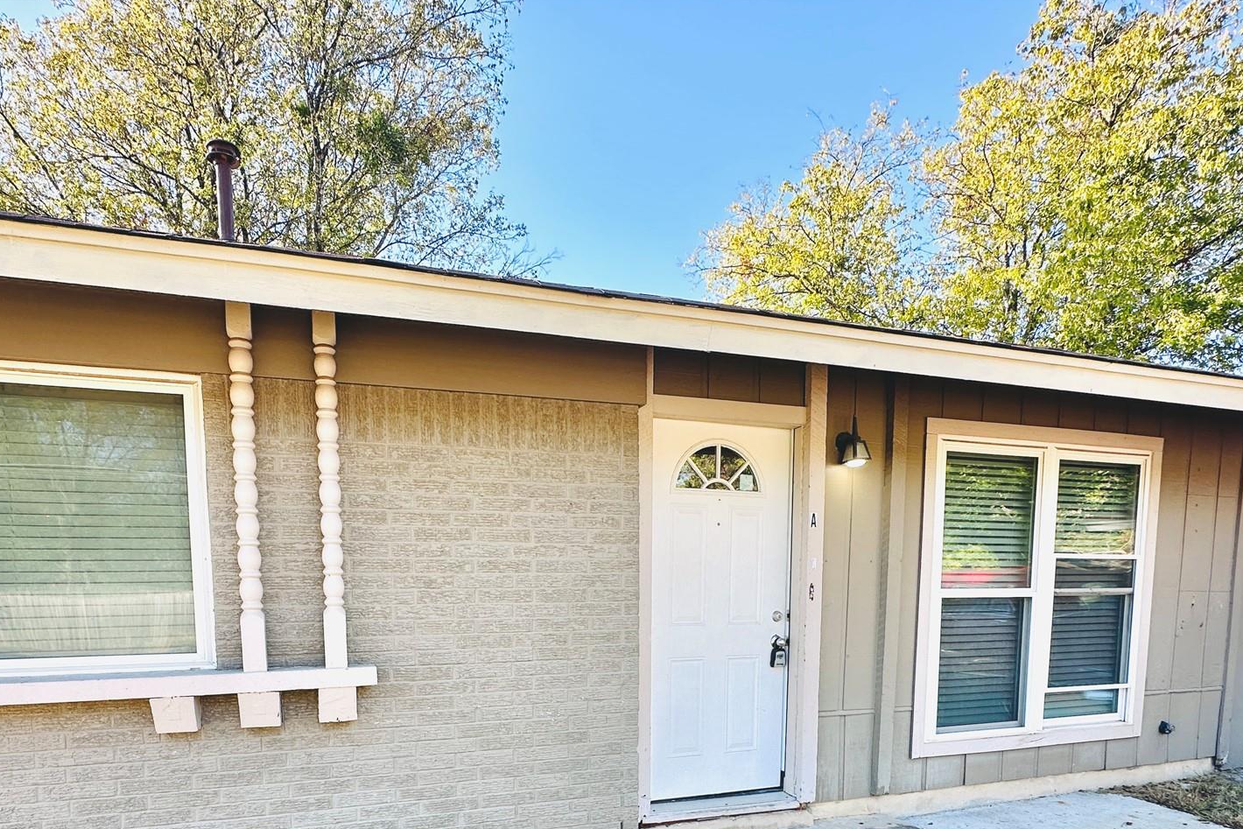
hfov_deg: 80.8
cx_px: 539
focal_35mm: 21
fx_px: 725
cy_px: 667
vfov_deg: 55.2
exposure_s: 1/232
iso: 40
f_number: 2.2
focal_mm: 2.22
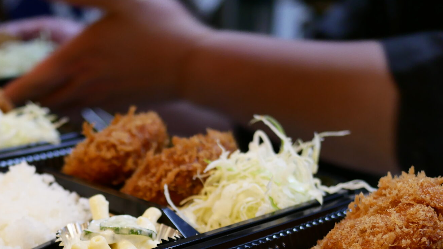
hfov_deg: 25.0
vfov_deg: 13.7
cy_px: 314
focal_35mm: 85
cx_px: 186
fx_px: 999
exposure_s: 1/60
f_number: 2
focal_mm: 20
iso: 250
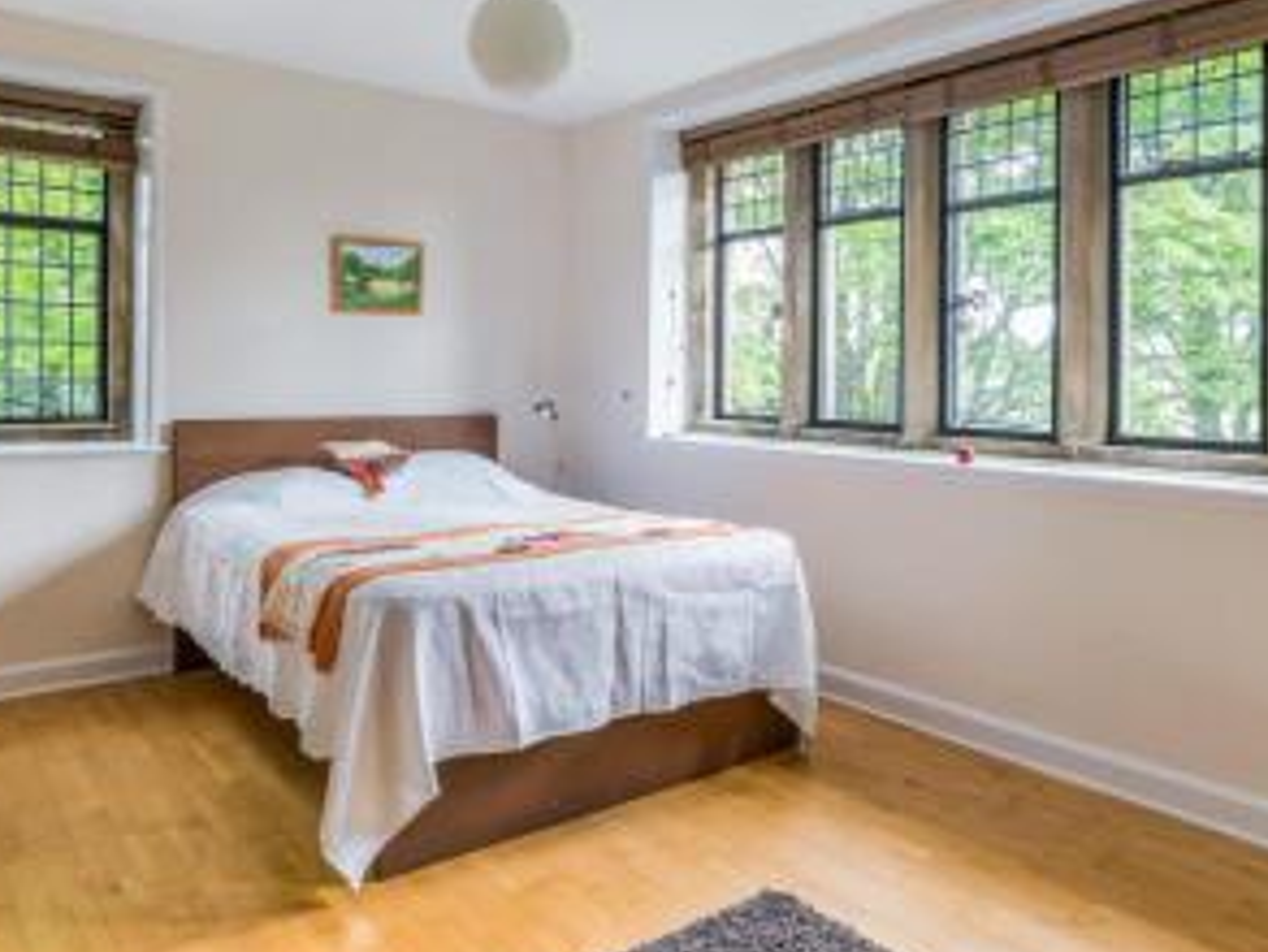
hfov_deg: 69.4
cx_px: 619
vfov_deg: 54.5
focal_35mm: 25
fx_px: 916
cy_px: 379
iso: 640
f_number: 9
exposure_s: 1/25
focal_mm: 16
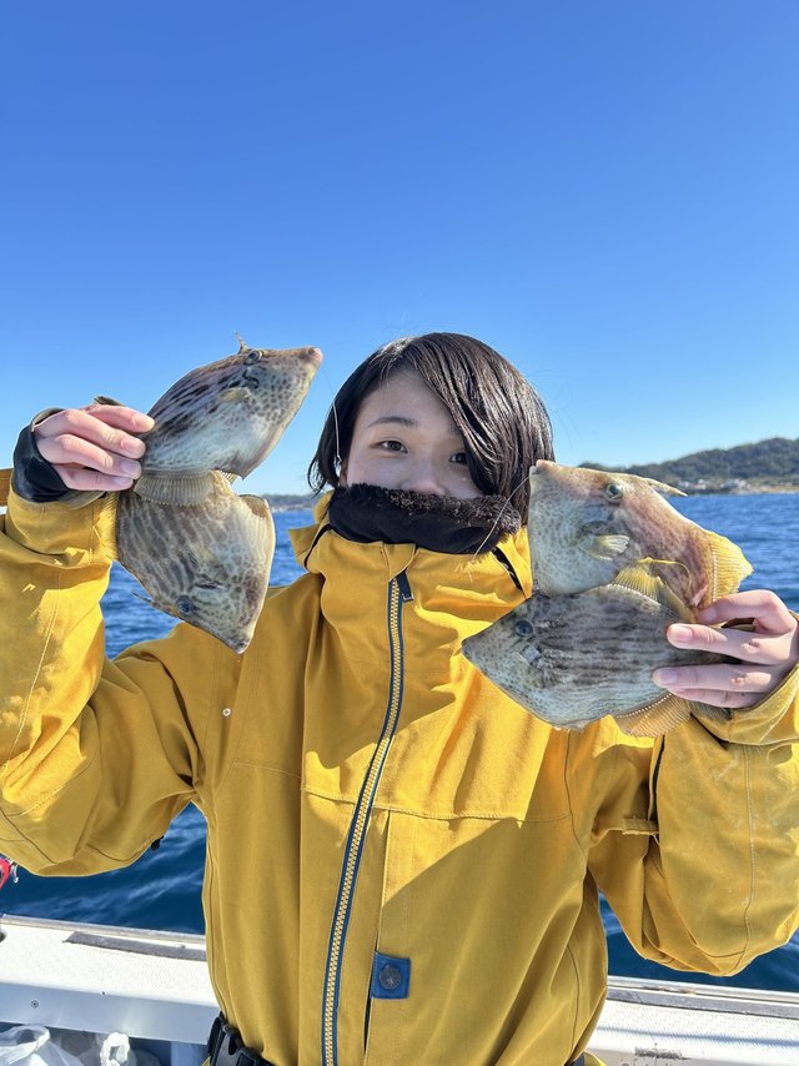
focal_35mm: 26
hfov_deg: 53.0
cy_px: 533
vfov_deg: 67.3
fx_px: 801
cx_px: 400
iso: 50
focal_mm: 5.7
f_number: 1.5
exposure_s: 1/1621
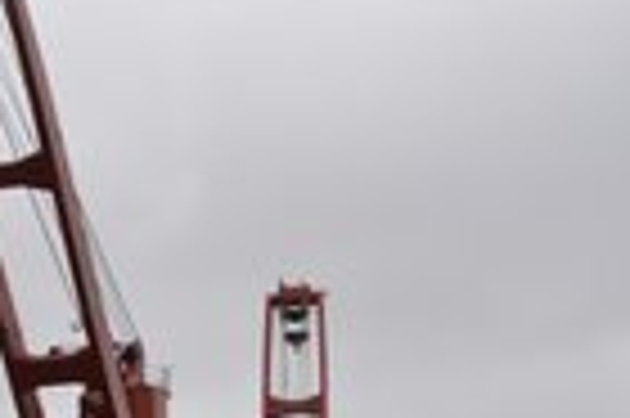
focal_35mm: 120
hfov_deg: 16.2
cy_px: 530
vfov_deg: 11.1
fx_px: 2098
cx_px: -184
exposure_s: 1/160
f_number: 6.3
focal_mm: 28
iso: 200
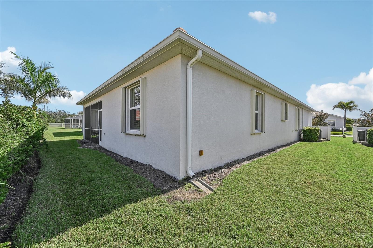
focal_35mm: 14
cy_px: 124
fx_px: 145
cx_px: 186
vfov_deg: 81.1
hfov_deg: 104.3
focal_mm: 14
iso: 400
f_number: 8
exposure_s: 1/640
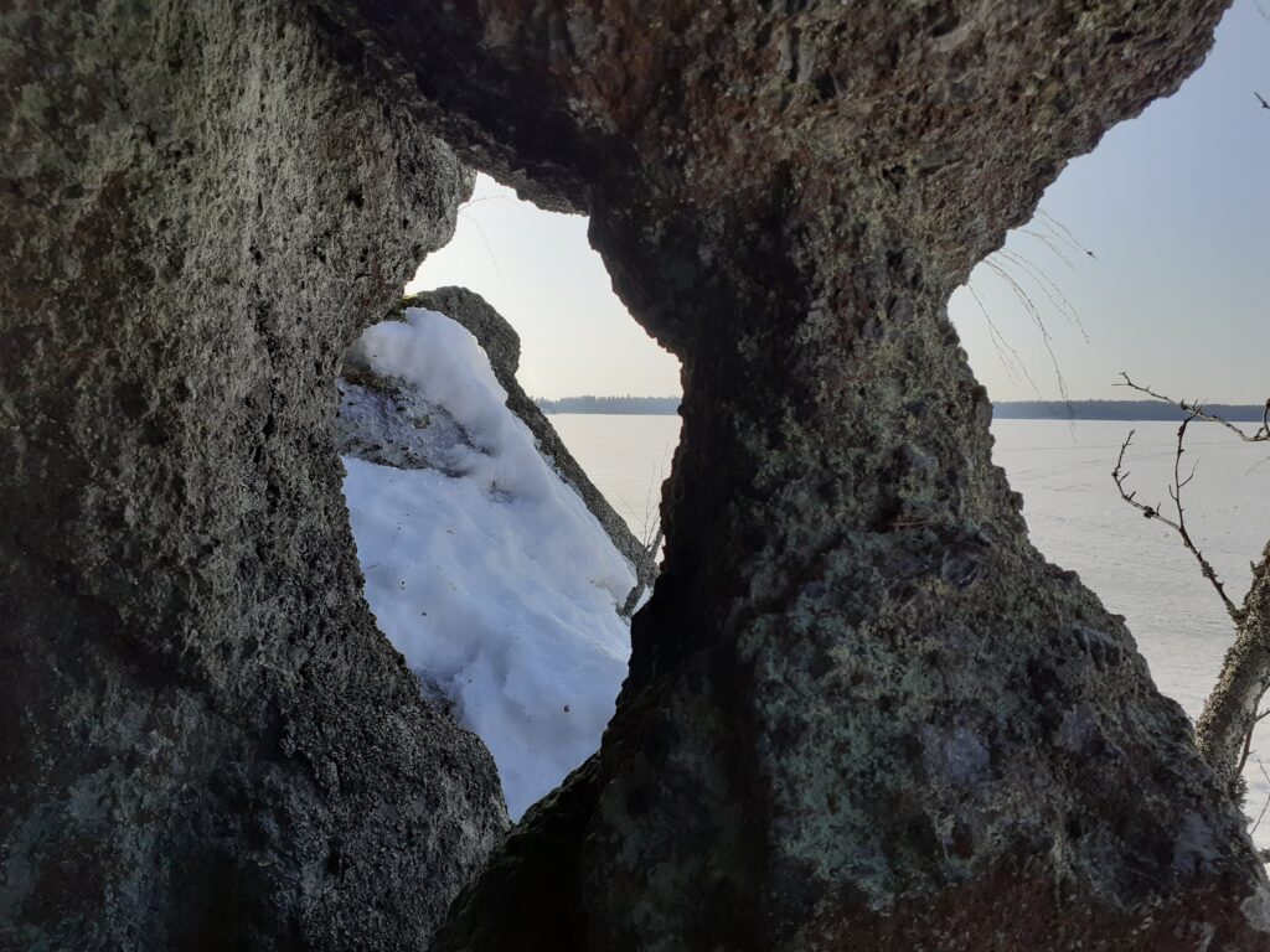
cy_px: 476
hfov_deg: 65.3
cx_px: 635
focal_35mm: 27
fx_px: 991
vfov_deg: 51.4
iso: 40
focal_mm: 3.6
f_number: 1.9
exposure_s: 1/1555
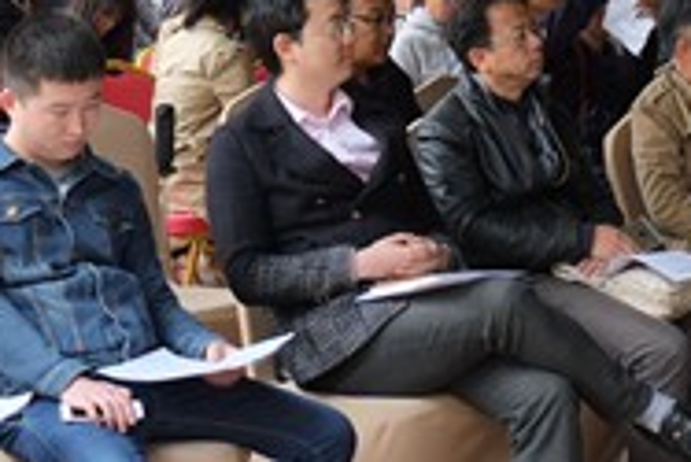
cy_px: 54
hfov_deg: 21.6
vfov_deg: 14.4
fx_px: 1806
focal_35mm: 94
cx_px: 403
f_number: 3.2
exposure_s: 1/75
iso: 640
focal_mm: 21.4
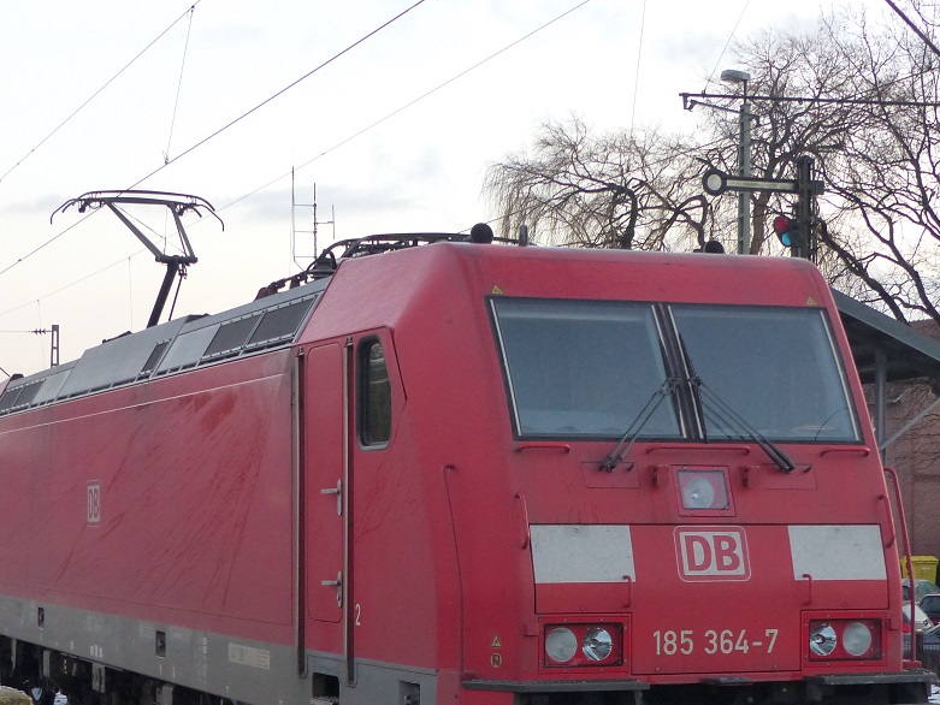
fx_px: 2254
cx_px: 443
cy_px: 514
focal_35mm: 83
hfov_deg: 23.6
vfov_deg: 17.7
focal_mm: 9.8
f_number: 2.8
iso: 400
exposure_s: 1/60
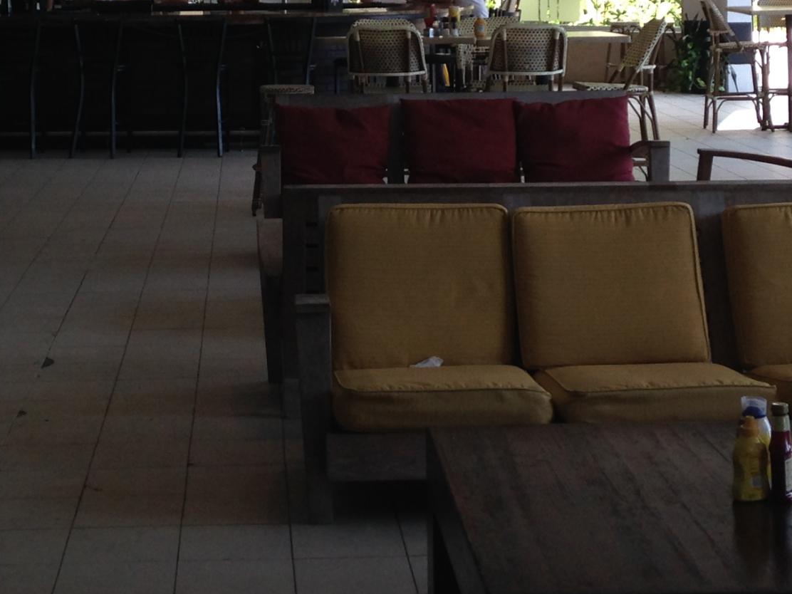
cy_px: -105
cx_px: 356
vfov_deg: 16.0
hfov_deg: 22.0
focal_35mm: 89
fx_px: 2036
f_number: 2.4
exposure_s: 1/120
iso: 50
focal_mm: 4.12
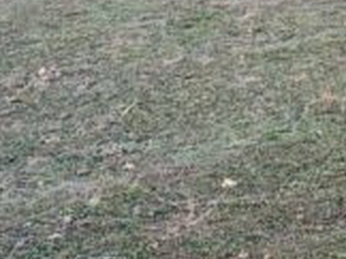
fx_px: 1976
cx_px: 572
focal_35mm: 198
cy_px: -580
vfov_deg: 6.6
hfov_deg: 9.6
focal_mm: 5.89
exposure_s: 1/200
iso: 109
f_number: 1.4
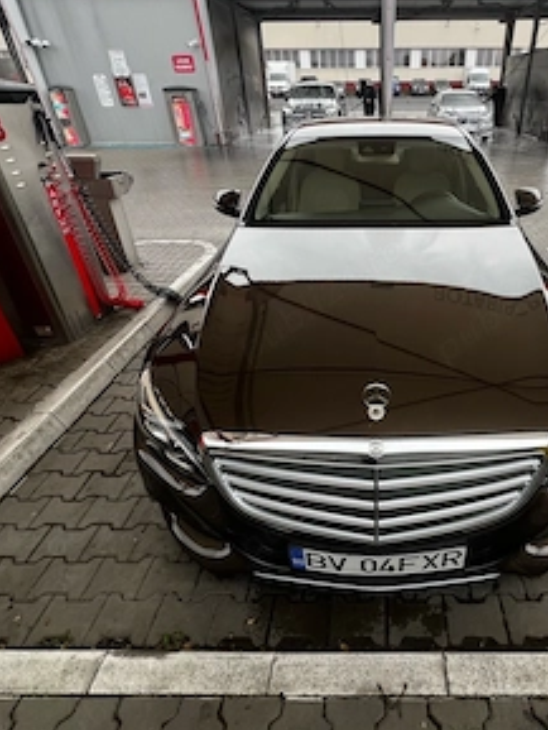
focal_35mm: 18
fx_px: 380
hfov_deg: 69.3
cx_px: 371
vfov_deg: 87.5
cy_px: 331
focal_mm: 1.57
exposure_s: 1/99
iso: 40
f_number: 1.8
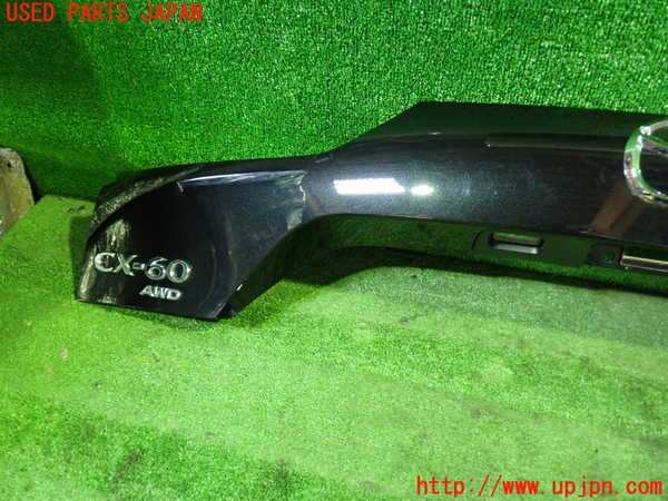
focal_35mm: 30
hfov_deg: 60.0
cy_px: 250
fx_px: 579
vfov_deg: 46.8
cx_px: 334
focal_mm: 5.4
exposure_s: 1/25
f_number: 2.3
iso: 800
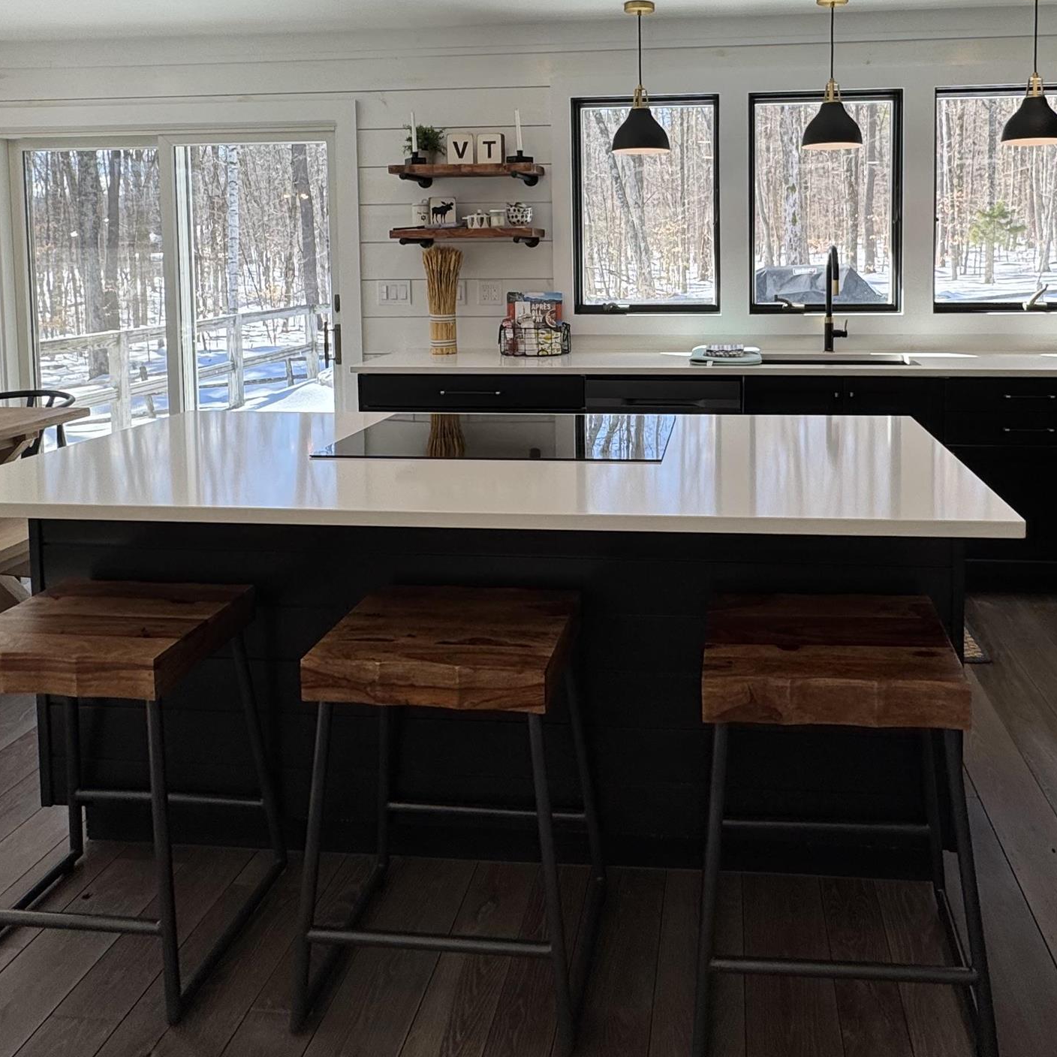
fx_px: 933
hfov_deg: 58.5
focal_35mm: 27
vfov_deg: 57.1
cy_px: 312
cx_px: 645
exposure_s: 1/237
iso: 40
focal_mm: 2.22
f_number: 2.2
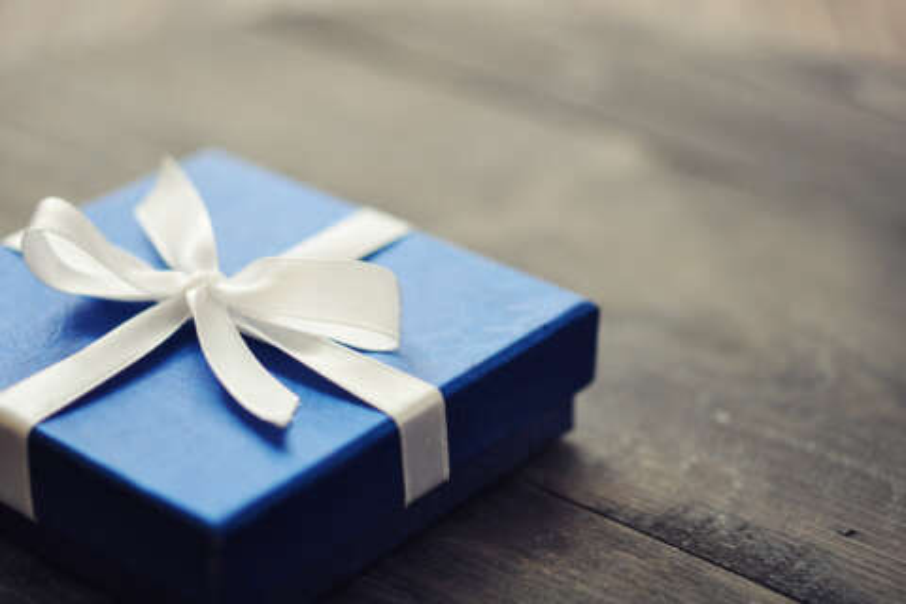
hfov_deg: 22.6
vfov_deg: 15.2
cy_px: 302
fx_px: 2265
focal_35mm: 90
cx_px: 453
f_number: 3.5
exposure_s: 1/160
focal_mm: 60
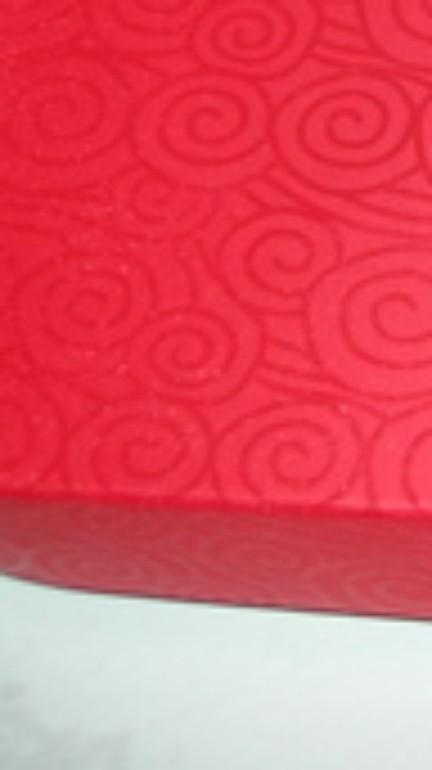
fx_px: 2468
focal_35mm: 121
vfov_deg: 17.2
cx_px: 1048
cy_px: -56
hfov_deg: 9.0
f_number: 2.8
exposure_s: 1/60.1
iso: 50
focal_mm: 7.8
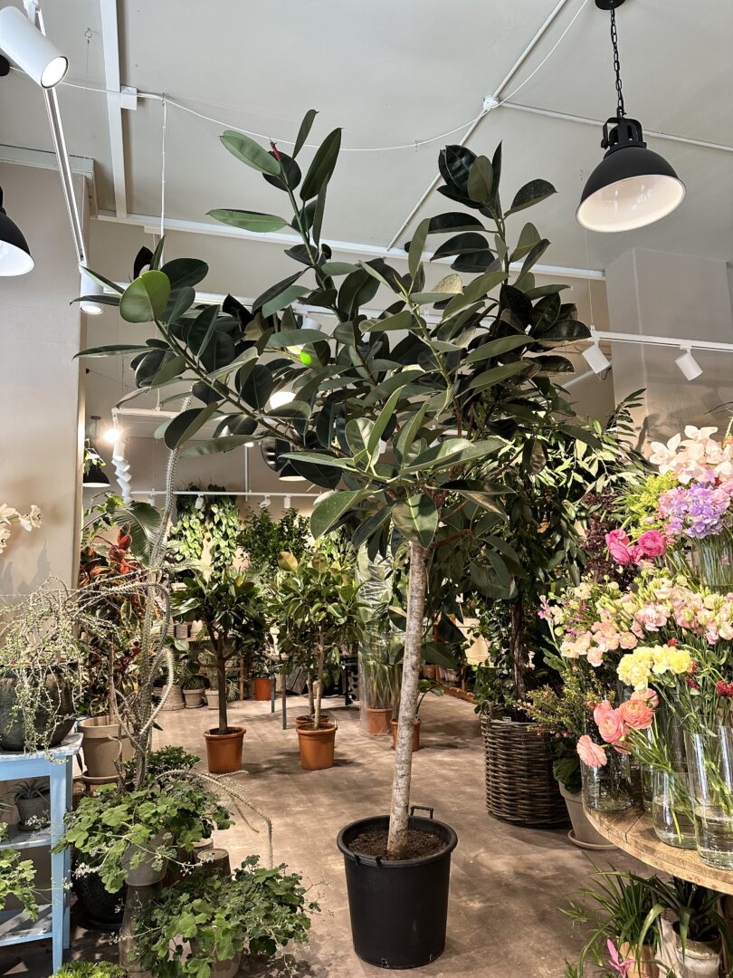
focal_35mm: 24
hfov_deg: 56.8
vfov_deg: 71.6
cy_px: 489
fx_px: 678
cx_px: 366
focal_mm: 6.86
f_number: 1.78
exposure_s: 1/100
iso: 160
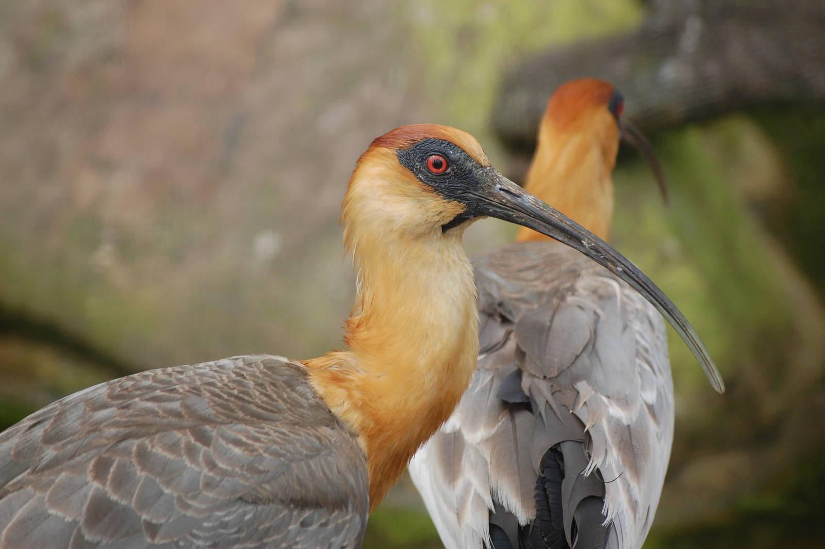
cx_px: 412
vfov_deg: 7.5
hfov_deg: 11.2
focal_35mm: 183
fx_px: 4190
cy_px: 274
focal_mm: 122
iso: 400
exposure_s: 1/500
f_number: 5.6
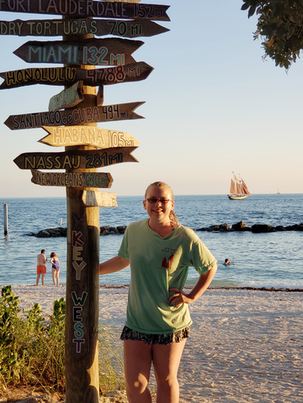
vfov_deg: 36.8
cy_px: 202
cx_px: 152
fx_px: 607
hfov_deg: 28.0
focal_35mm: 52
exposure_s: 1/214
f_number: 2.4
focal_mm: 6
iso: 32
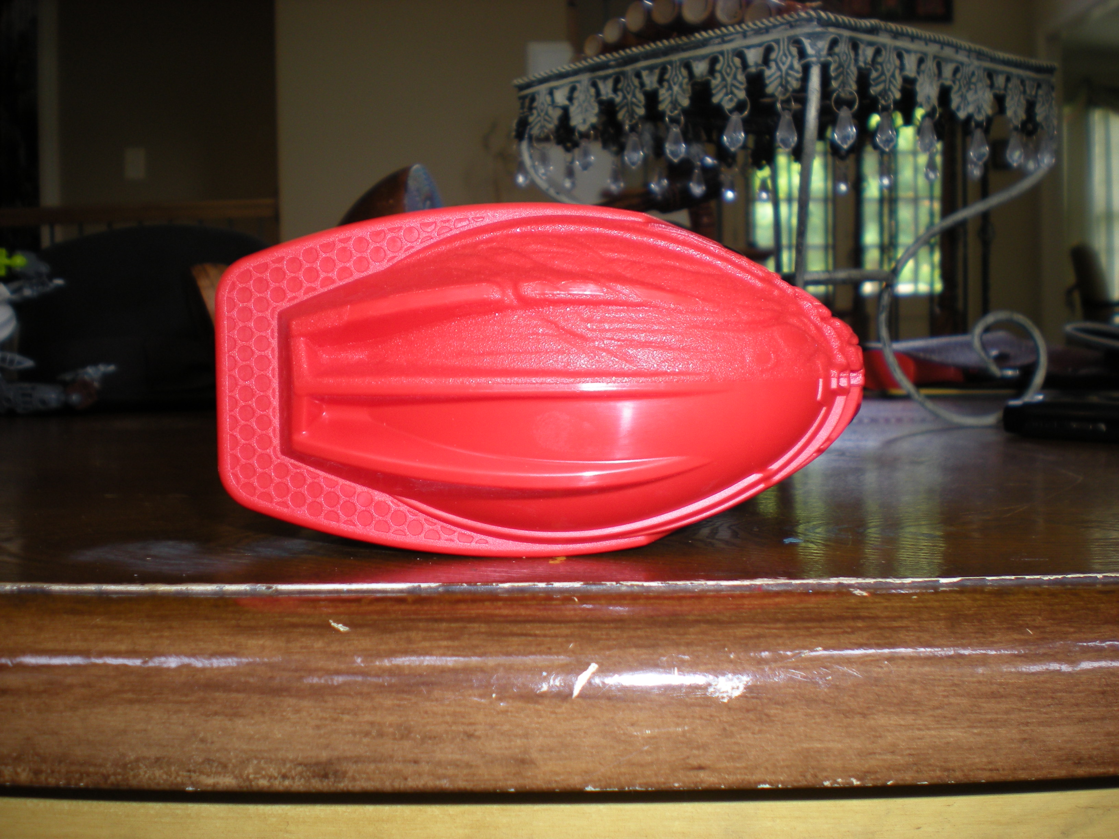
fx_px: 1228
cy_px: 420
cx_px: 560
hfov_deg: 49.0
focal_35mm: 38
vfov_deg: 37.7
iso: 64
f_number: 3.1
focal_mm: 6.3
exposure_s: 1/30
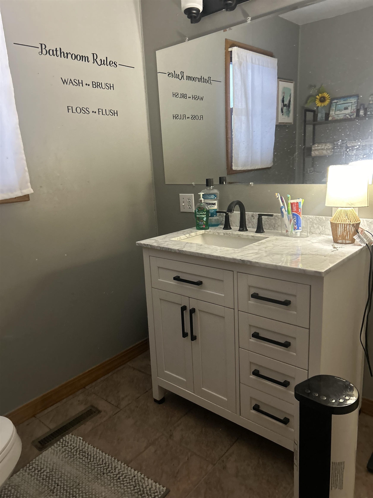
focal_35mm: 26
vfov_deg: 67.3
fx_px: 374
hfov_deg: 53.1
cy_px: 249
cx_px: 186
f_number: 1.5
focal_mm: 5.7
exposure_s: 1/40
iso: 500
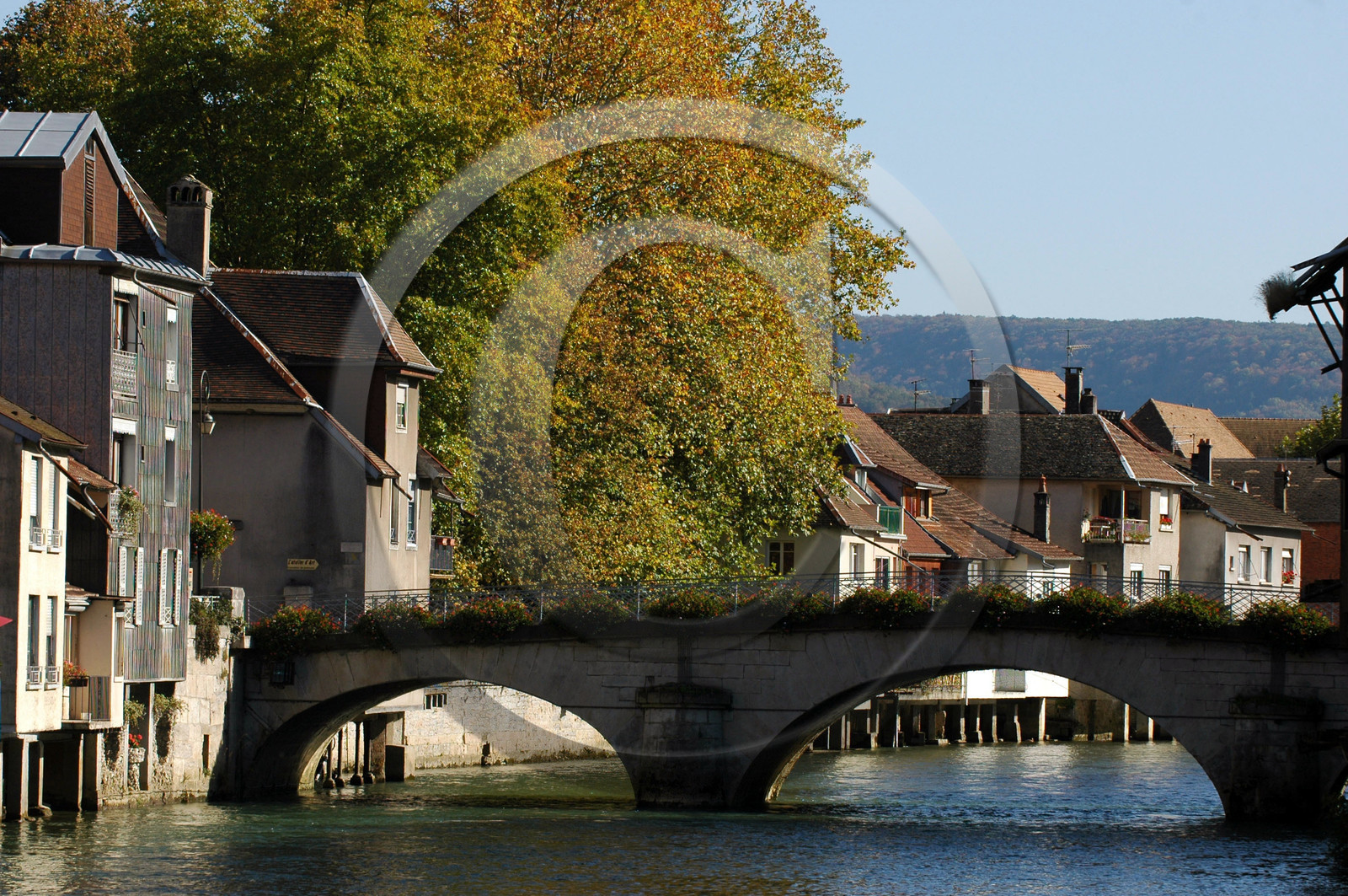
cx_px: 674
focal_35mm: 165
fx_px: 6171
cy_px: 448
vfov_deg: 8.3
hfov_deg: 12.5
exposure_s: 1/400
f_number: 8
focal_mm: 110
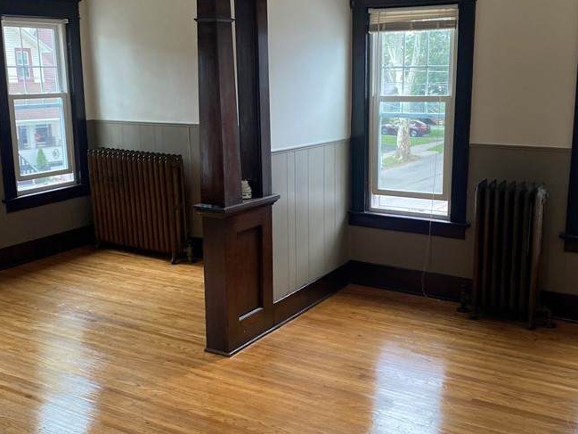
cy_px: 234
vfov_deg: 35.1
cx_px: 322
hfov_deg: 45.7
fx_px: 685
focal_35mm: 41
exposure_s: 1/120
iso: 125
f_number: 1.8
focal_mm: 4.25
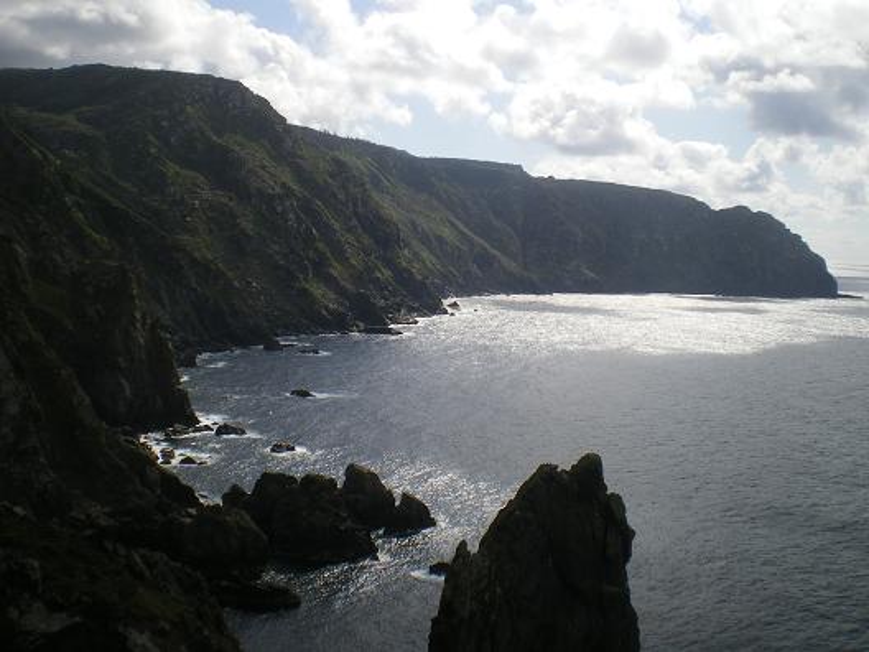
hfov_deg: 49.0
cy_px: 326
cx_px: 434
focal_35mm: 38
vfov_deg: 37.7
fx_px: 954
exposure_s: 1/640
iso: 64
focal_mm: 6.3
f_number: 4.6
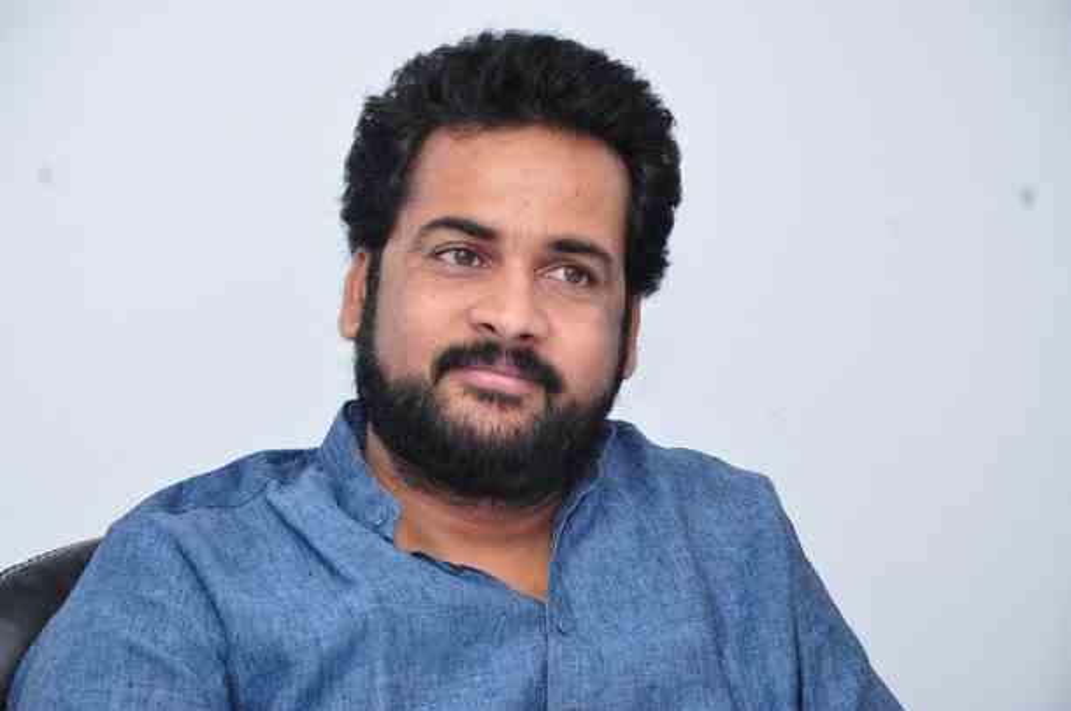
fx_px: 4679
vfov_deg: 8.7
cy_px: 356
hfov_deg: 13.1
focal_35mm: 158
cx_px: 536
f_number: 8
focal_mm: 105
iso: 1250
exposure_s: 1/125
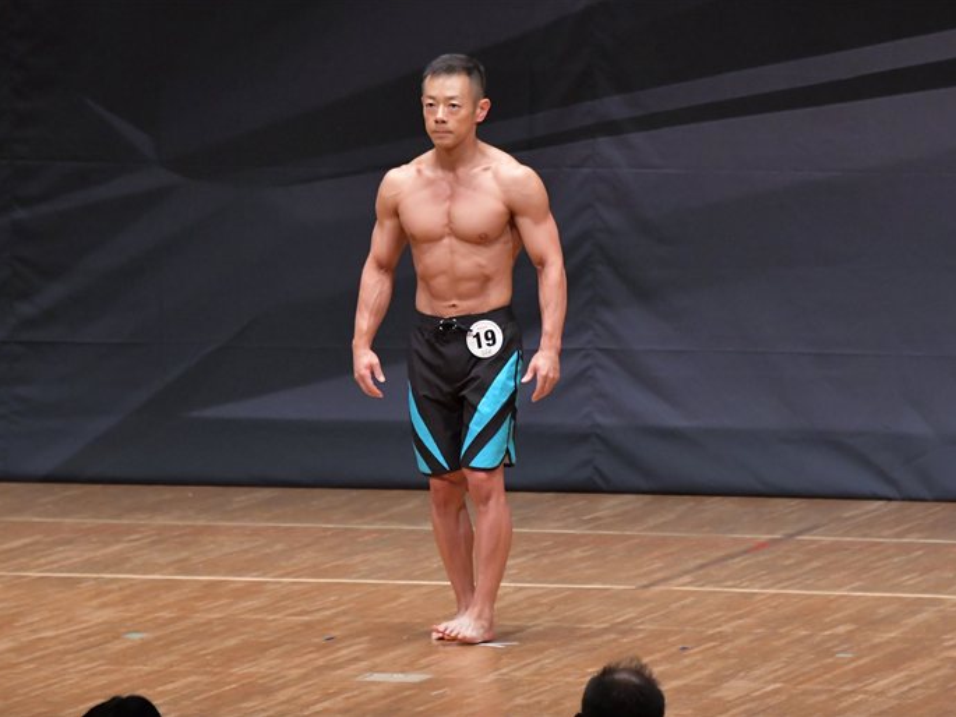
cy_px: 358
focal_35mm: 310
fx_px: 8563
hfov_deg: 6.4
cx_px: 506
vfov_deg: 4.8
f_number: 5.6
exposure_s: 1/400
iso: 6400
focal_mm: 190
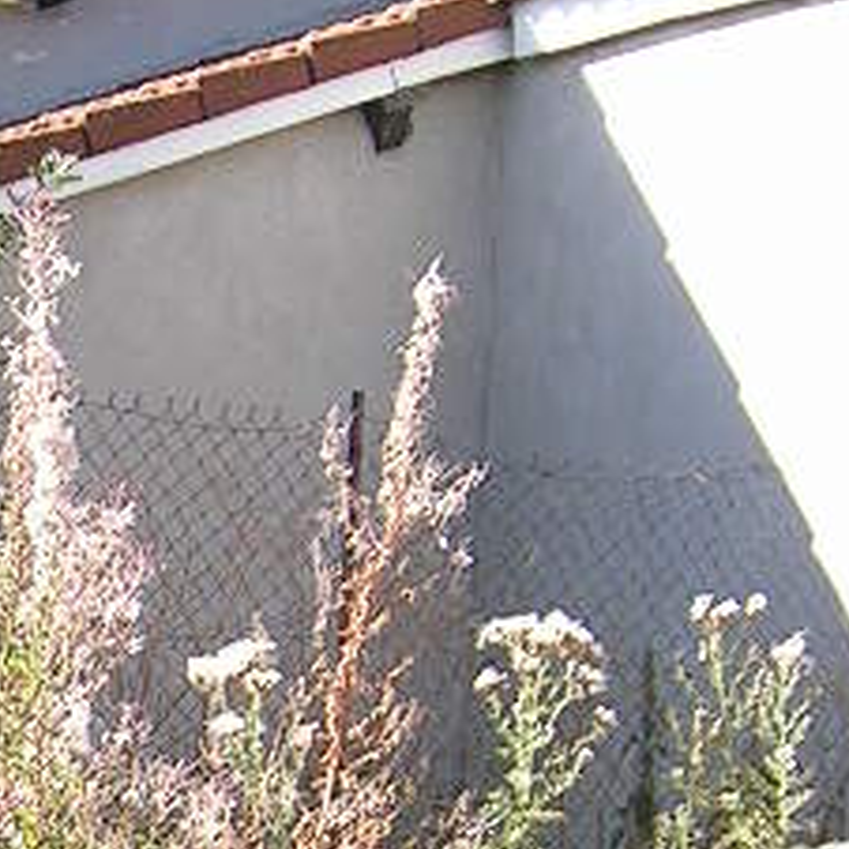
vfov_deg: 12.0
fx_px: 3885
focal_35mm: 140
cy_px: 1228
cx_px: -158
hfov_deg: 12.2
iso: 50
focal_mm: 5.4
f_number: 2.8
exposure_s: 1/257
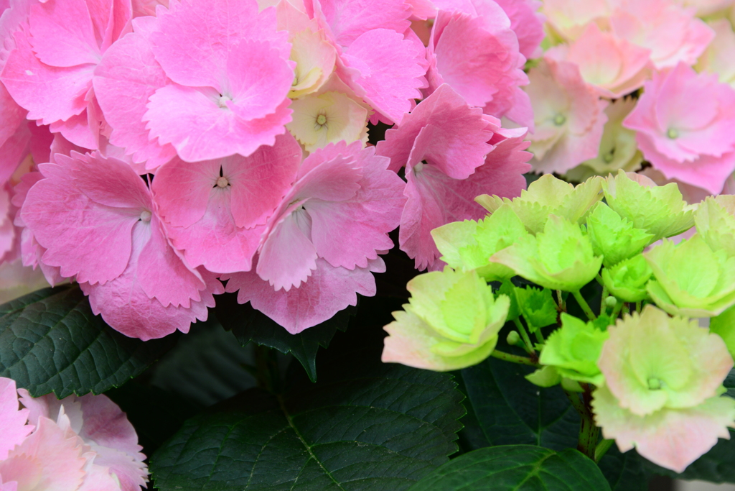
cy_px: 246
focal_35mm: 210
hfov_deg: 9.8
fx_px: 4288
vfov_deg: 6.5
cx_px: 368
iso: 800
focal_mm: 210
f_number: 8
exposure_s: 1/100
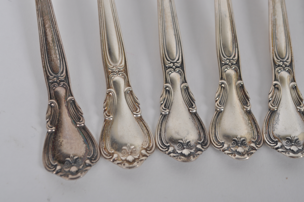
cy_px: 101
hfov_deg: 33.4
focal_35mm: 60
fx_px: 506
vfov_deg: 22.6
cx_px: 152
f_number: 9
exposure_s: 1/125
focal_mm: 40
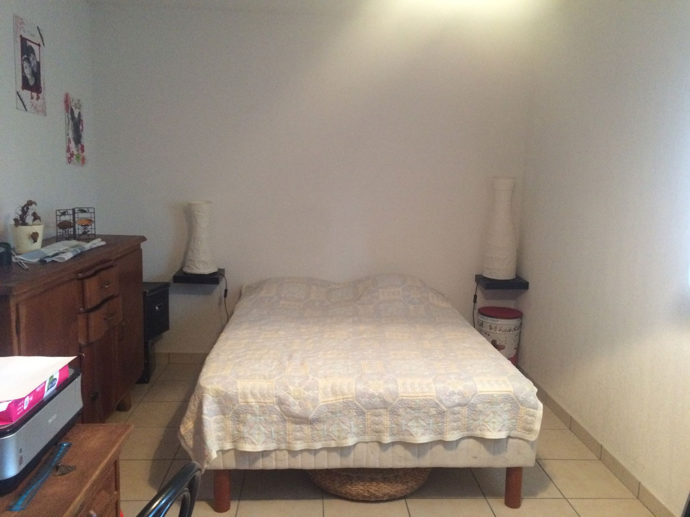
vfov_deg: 48.2
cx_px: 345
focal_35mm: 29
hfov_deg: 61.7
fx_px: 578
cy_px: 258
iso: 320
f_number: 2.2
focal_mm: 4.15
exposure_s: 1/17
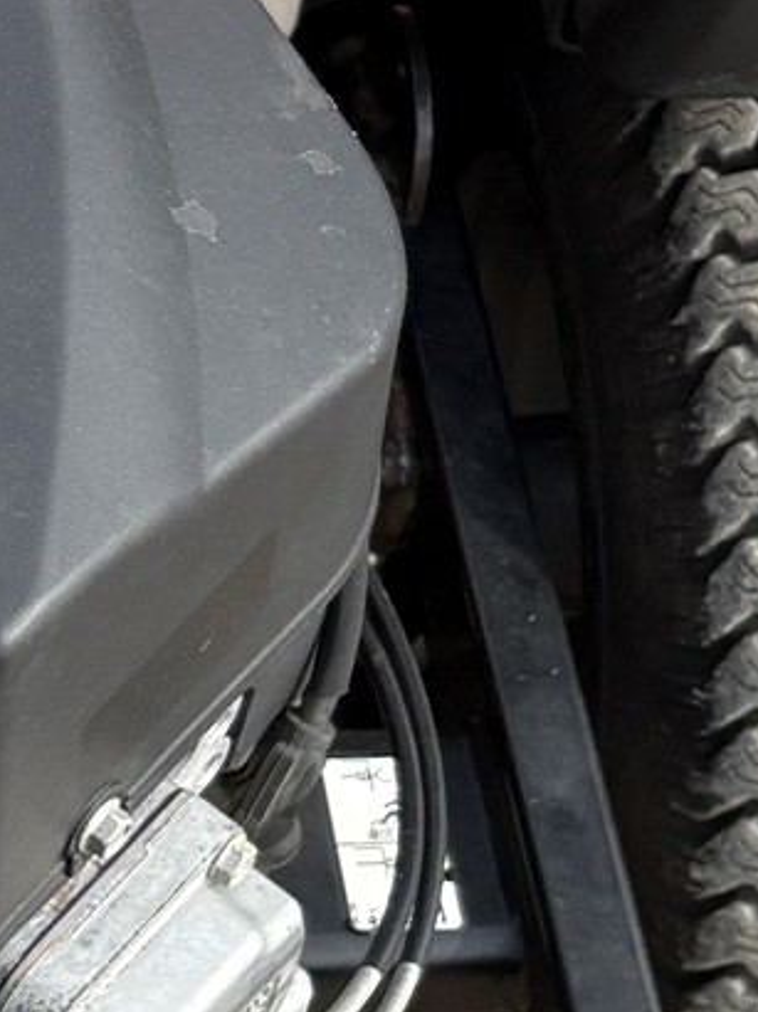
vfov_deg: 13.6
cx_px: -621
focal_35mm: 145
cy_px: 521
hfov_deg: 9.7
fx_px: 4238
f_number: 1.6
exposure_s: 1/895
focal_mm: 5.96
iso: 50
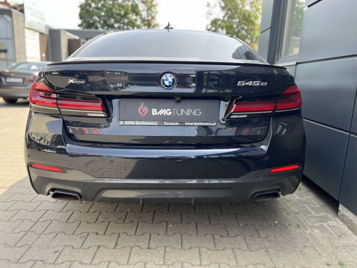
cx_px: 178
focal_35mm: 26
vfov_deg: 53.1
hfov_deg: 67.3
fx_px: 268
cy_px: 134
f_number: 1.5
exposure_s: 1/452
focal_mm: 5.7
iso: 50
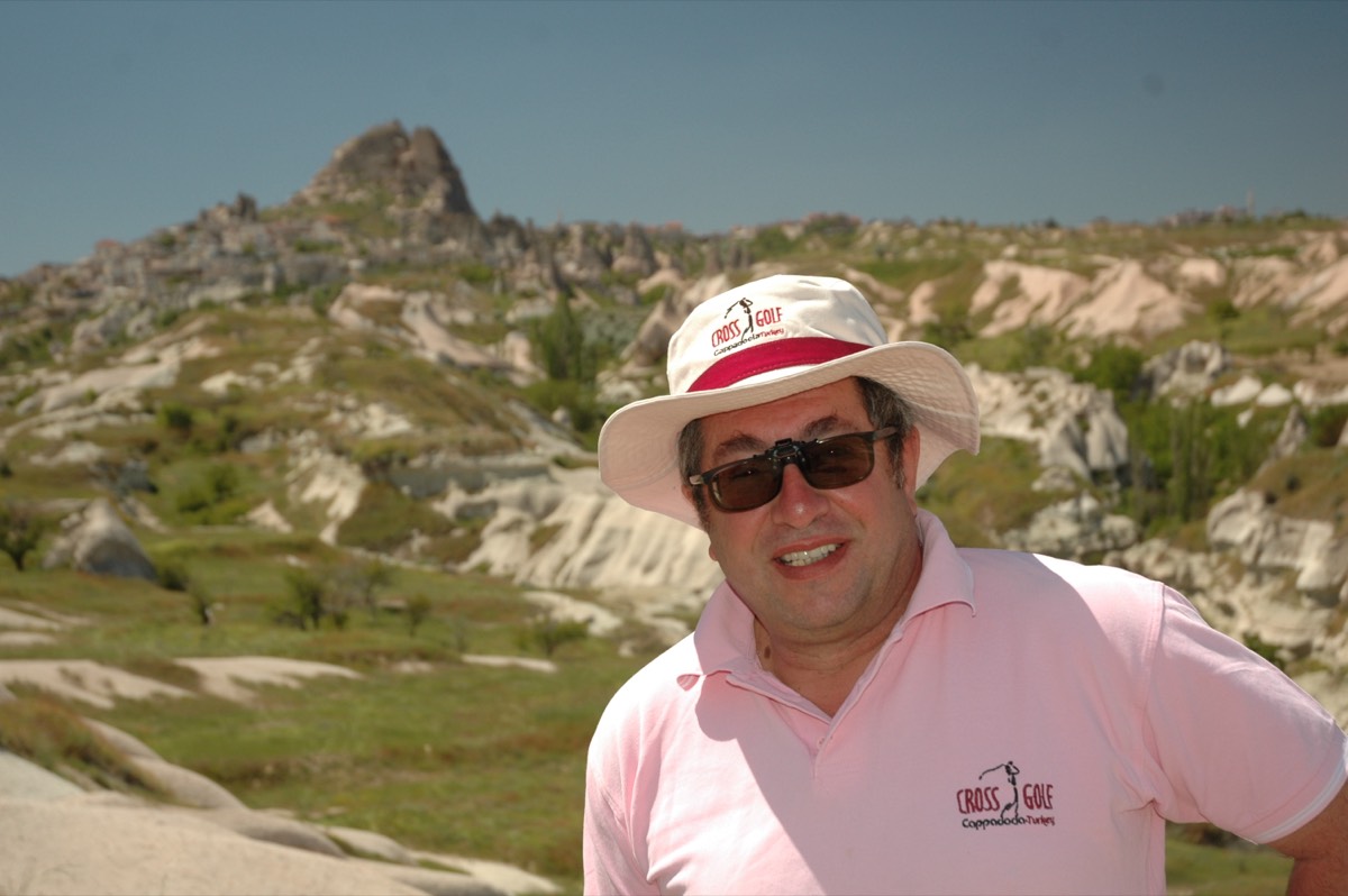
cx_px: 674
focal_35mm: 60
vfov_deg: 22.6
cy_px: 448
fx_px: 2245
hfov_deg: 33.4
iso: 200
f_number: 5.6
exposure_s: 1/500
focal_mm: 40
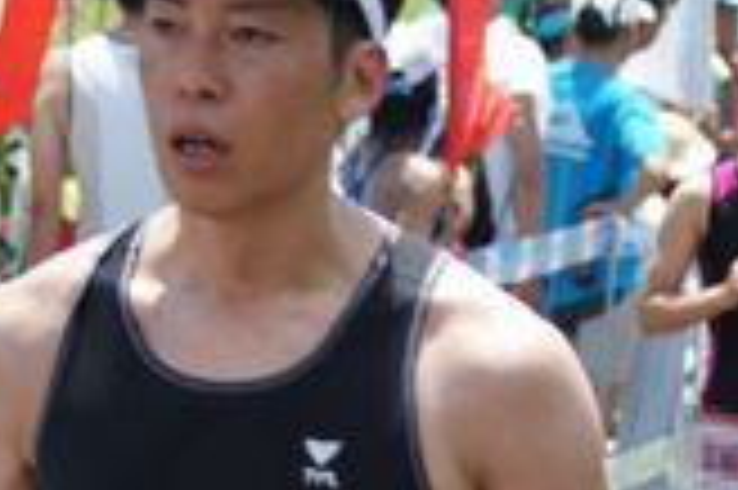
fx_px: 7015
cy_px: 524
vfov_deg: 4.0
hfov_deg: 6.0
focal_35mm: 343
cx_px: 621
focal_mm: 75
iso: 100
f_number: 6.3
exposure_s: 1/250
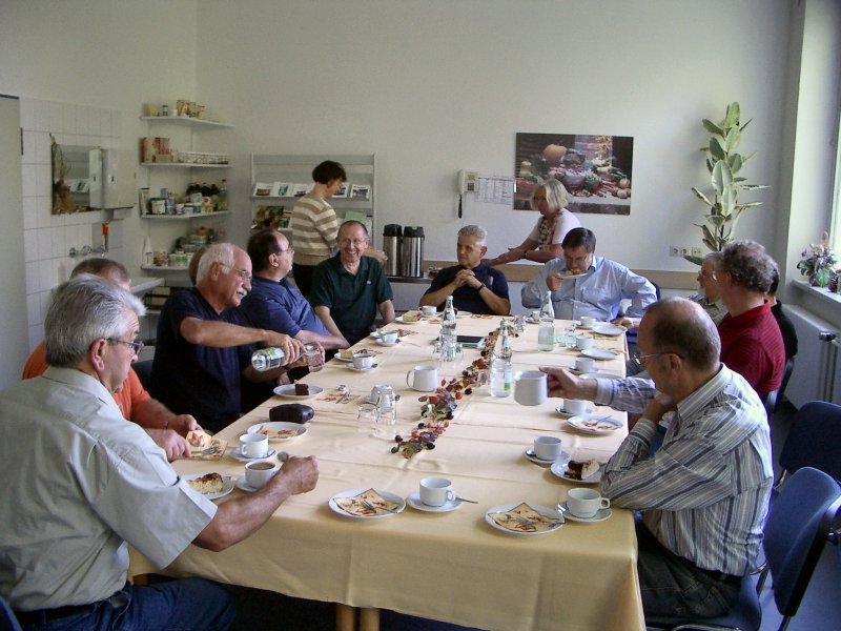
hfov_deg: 52.6
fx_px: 850
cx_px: 420
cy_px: 316
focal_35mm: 35
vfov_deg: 40.7
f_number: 2.6
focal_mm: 5.8
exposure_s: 1/60
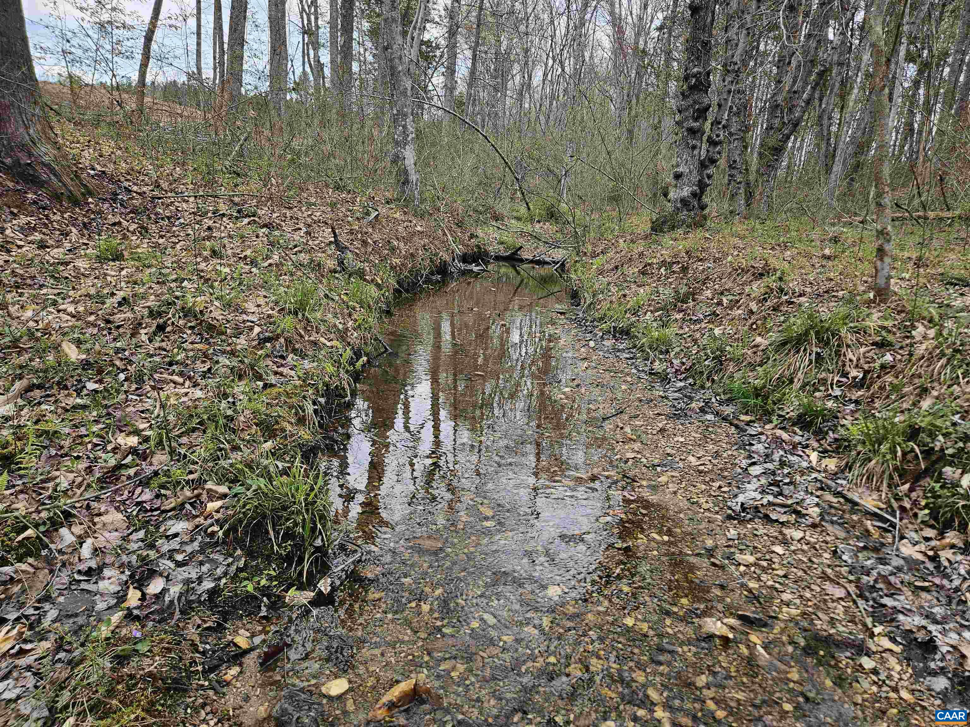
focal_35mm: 23
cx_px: 485
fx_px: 644
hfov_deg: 73.9
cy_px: 364
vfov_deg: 58.9
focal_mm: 5.4
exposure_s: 1/230
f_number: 1.8
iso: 25
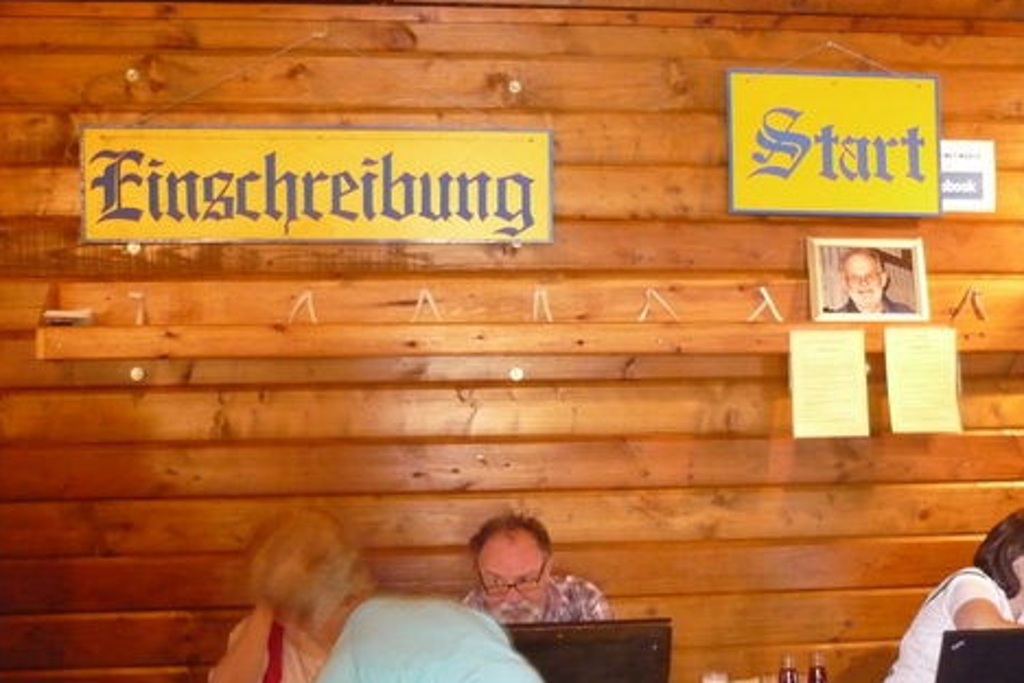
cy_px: 372
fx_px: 1251
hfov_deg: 44.4
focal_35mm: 44
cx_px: 580
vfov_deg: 30.5
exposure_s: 1/30
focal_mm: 5.5
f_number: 2.8
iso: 1000
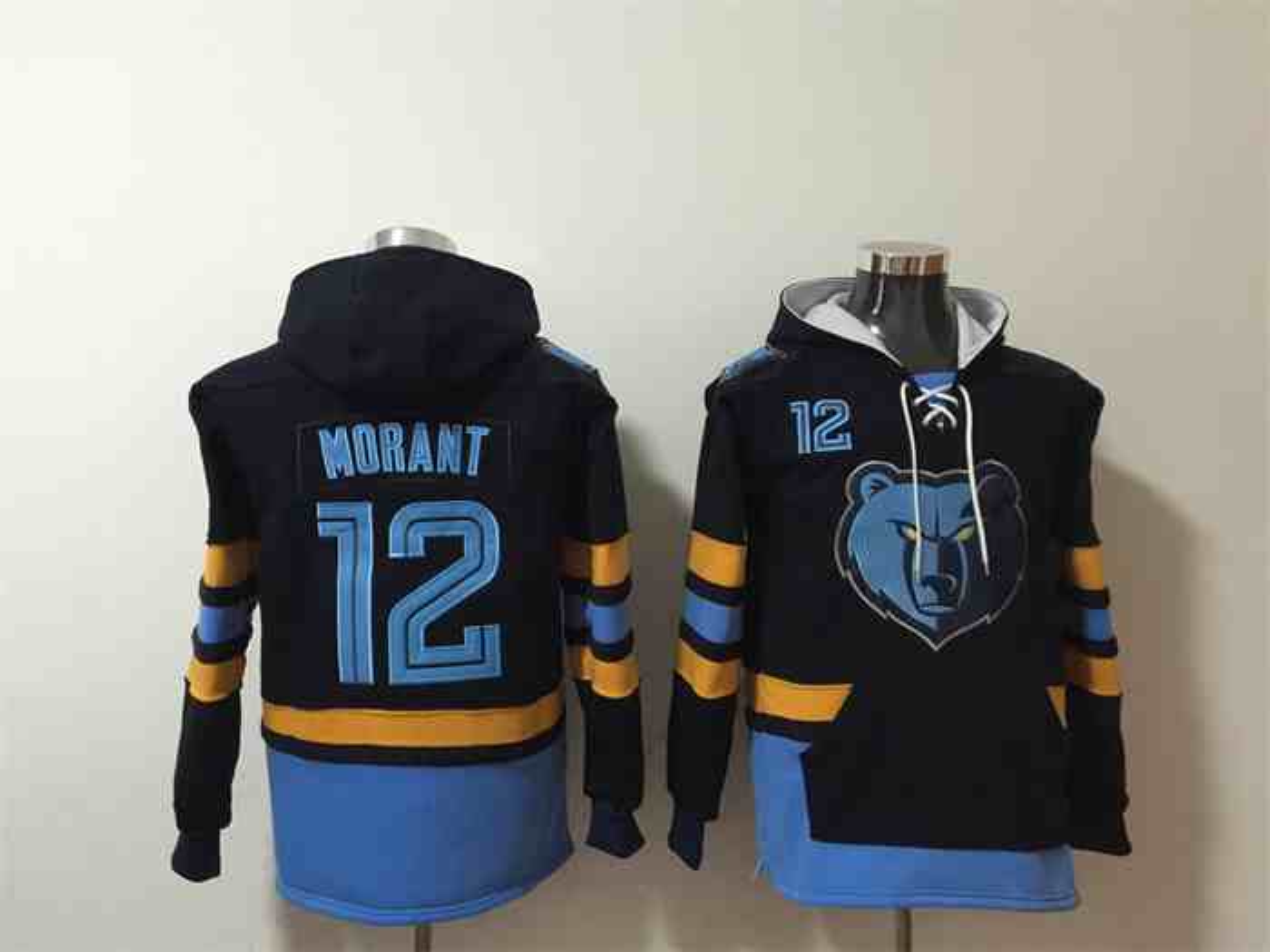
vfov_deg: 48.2
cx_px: 635
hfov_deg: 61.7
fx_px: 1064
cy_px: 476
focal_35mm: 29
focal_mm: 4.15
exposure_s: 1/8
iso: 200
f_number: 2.2
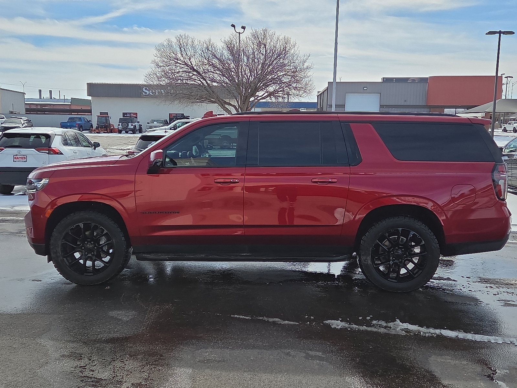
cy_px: 194
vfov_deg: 40.7
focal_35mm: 35
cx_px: 258
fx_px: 523
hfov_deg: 52.6
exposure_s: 1/2500
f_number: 1.8
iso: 25
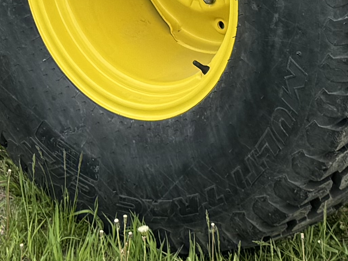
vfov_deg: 10.1
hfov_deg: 14.7
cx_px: 198
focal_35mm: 134
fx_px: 1347
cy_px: -294
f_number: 1.78
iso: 80
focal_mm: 6.86
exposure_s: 1/1488
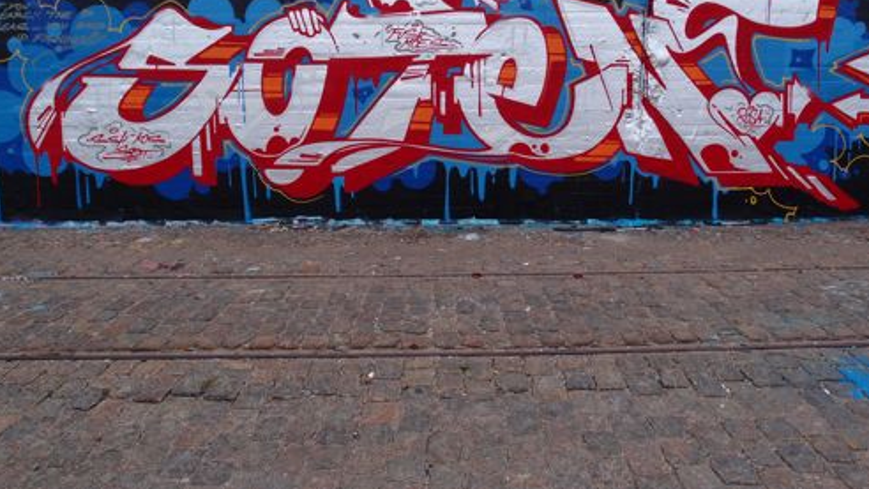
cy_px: 169
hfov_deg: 62.6
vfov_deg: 37.4
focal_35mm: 31
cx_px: 433
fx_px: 714
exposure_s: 1/400
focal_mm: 6
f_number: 2.8
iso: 100
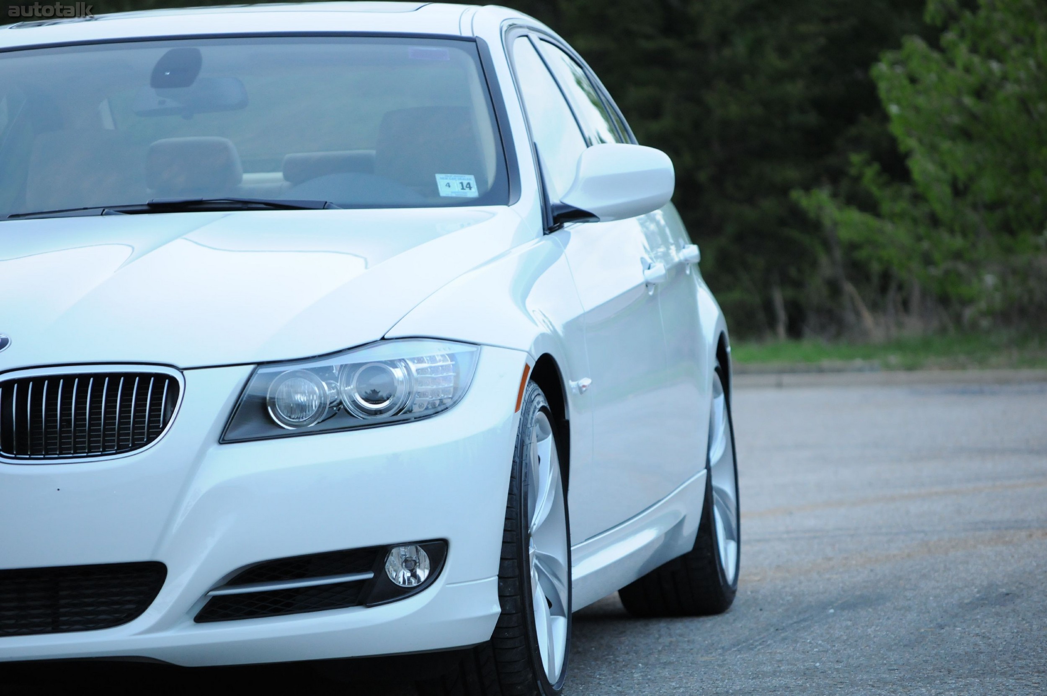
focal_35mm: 180
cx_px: 524
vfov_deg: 7.6
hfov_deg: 11.4
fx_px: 5229
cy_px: 348
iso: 1000
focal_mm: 120
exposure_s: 1/50
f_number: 4.8
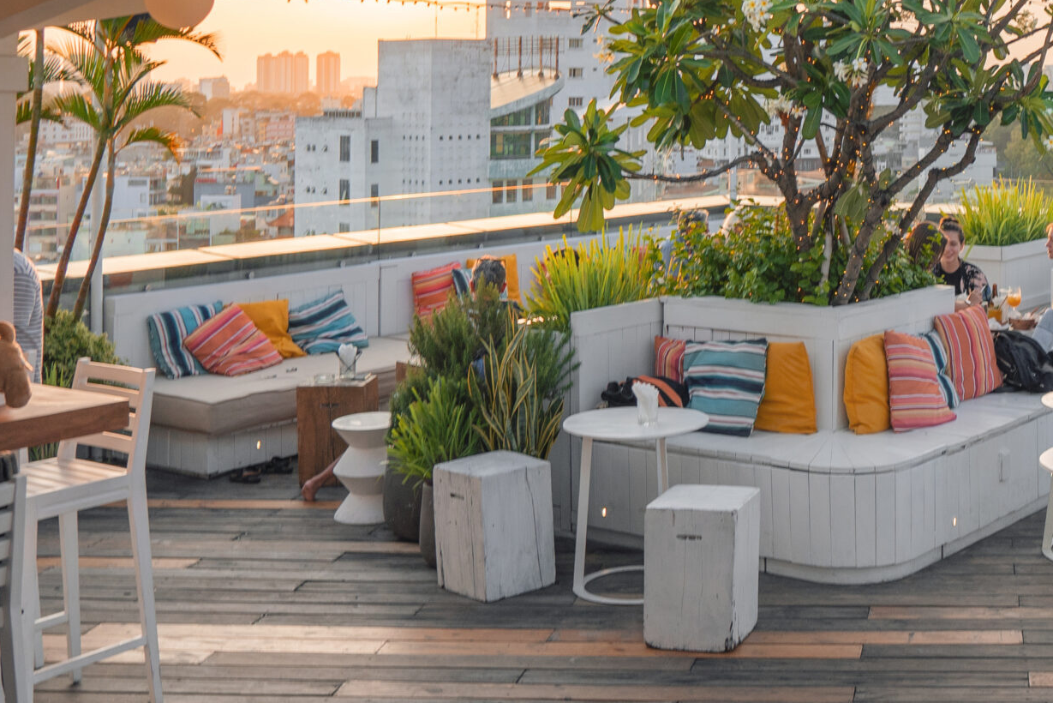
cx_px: 1039
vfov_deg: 27.0
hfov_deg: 35.9
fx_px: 1463
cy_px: 303
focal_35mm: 50
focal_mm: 16
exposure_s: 1/160
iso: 100
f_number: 4
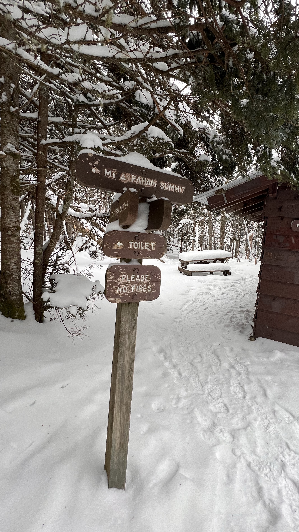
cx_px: 178
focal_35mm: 15
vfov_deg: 102.9
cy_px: 254
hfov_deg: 69.9
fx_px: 211
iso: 80
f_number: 1.8
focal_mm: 1.57
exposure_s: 1/121
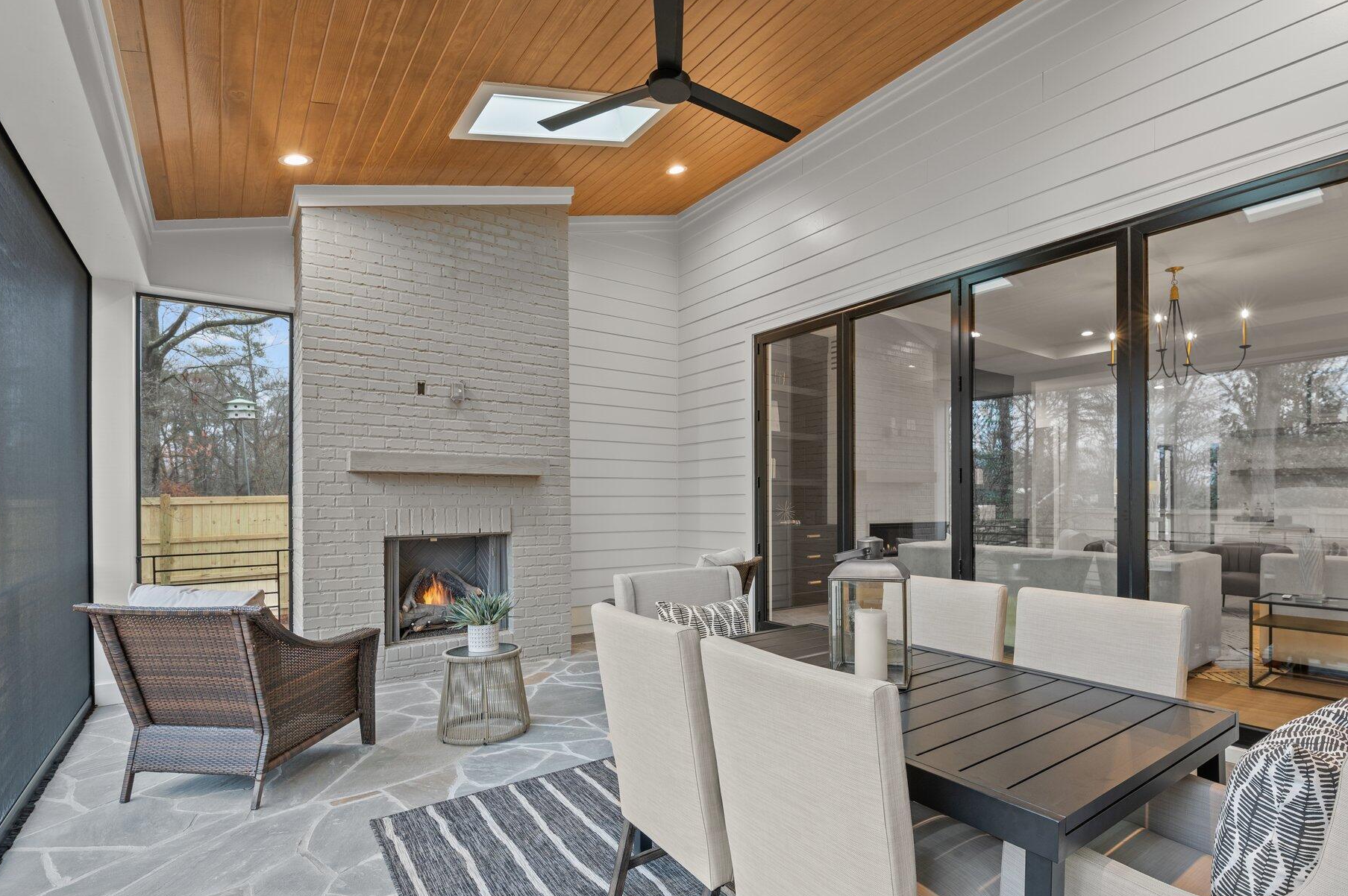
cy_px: 488
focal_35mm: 17
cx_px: 720
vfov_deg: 70.2
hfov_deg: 93.2
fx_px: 636
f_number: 7.1
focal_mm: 15
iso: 400
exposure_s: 1/5
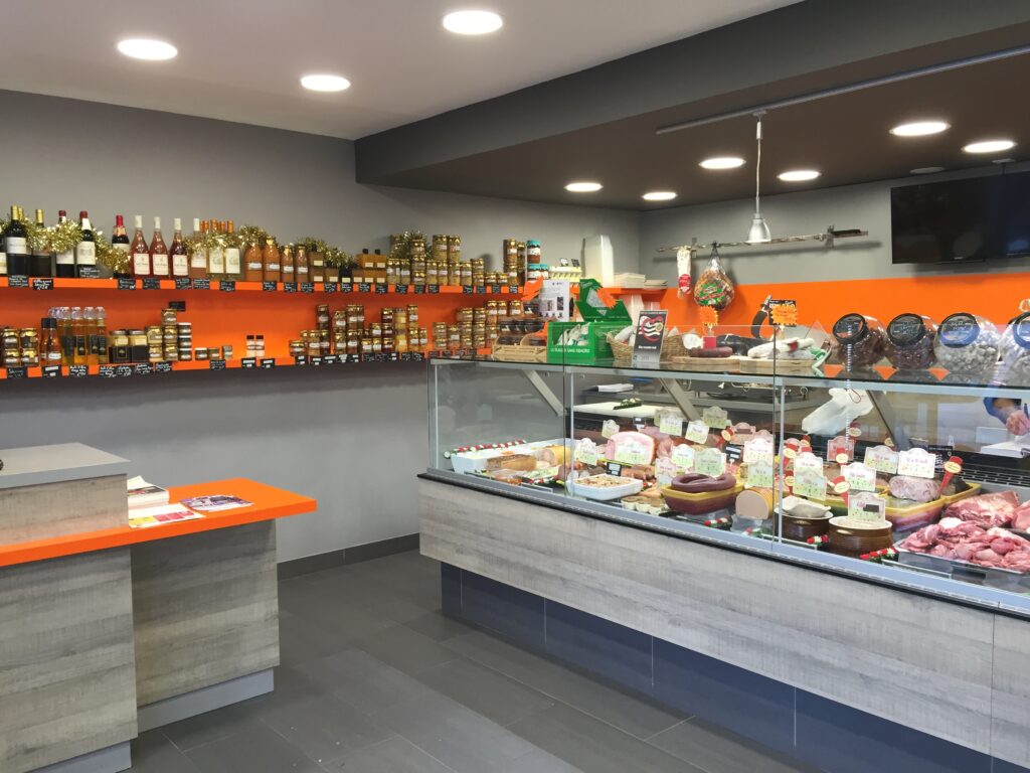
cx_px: 515
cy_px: 386
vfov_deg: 48.2
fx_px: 863
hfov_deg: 61.7
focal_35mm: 29
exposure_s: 1/33
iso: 40
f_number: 2.2
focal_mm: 4.15
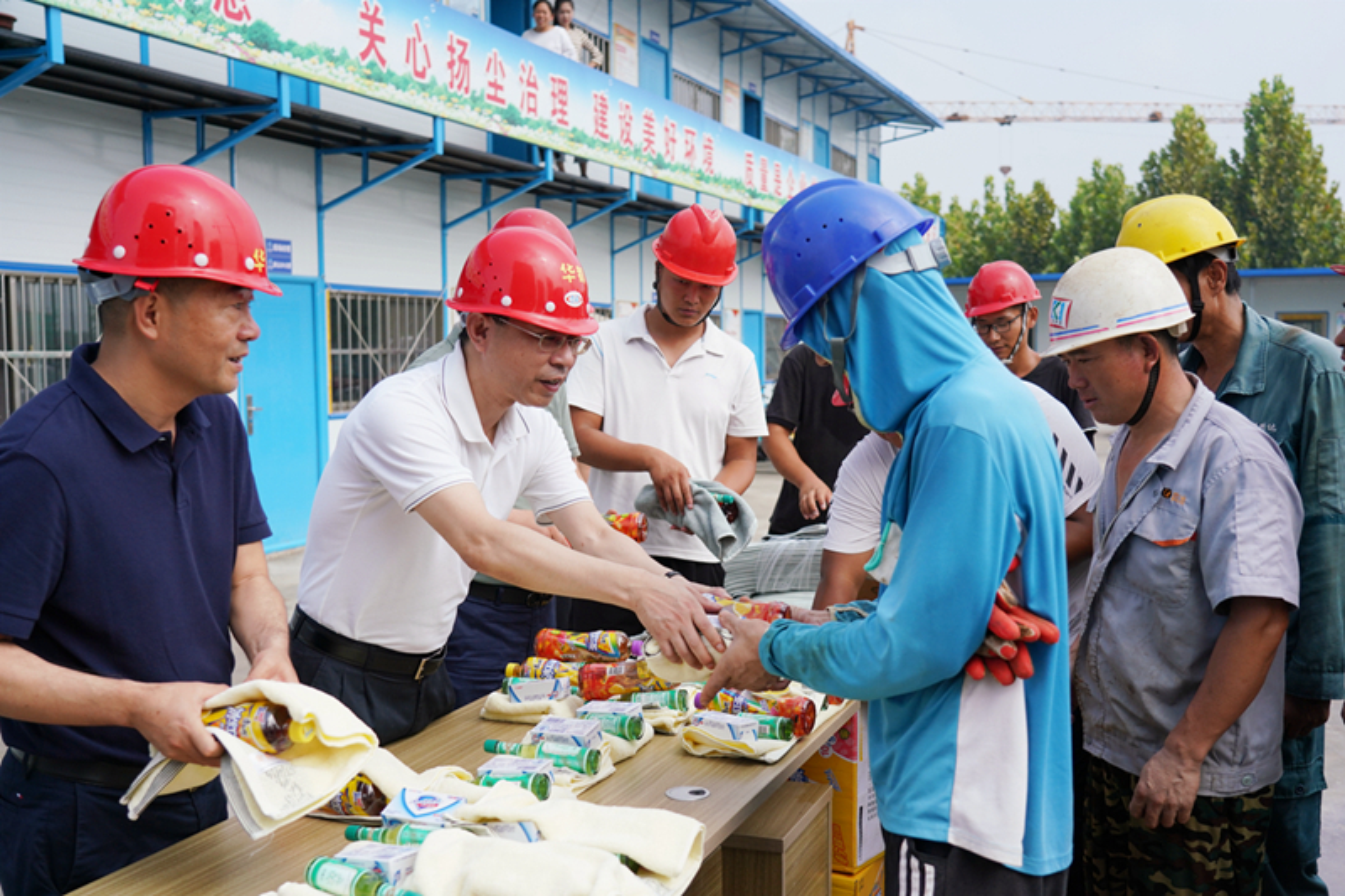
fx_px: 1419
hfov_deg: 50.7
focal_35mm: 38
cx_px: 672
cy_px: 448
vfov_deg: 35.0
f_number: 4.5
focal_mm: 38
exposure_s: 1/3200
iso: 400
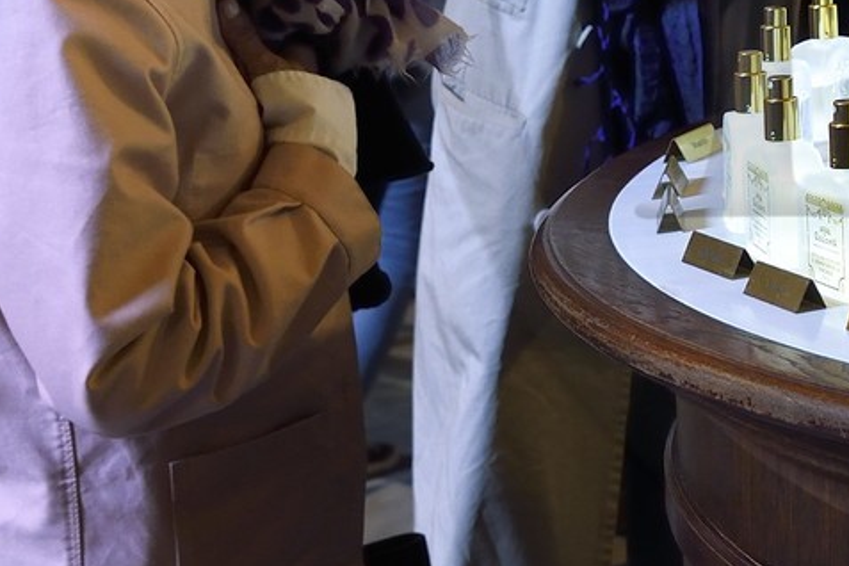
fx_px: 2688
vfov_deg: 11.8
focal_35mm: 114
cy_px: -73
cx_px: 1139
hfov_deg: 16.8
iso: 1250
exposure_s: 1/30
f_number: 5.6
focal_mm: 34
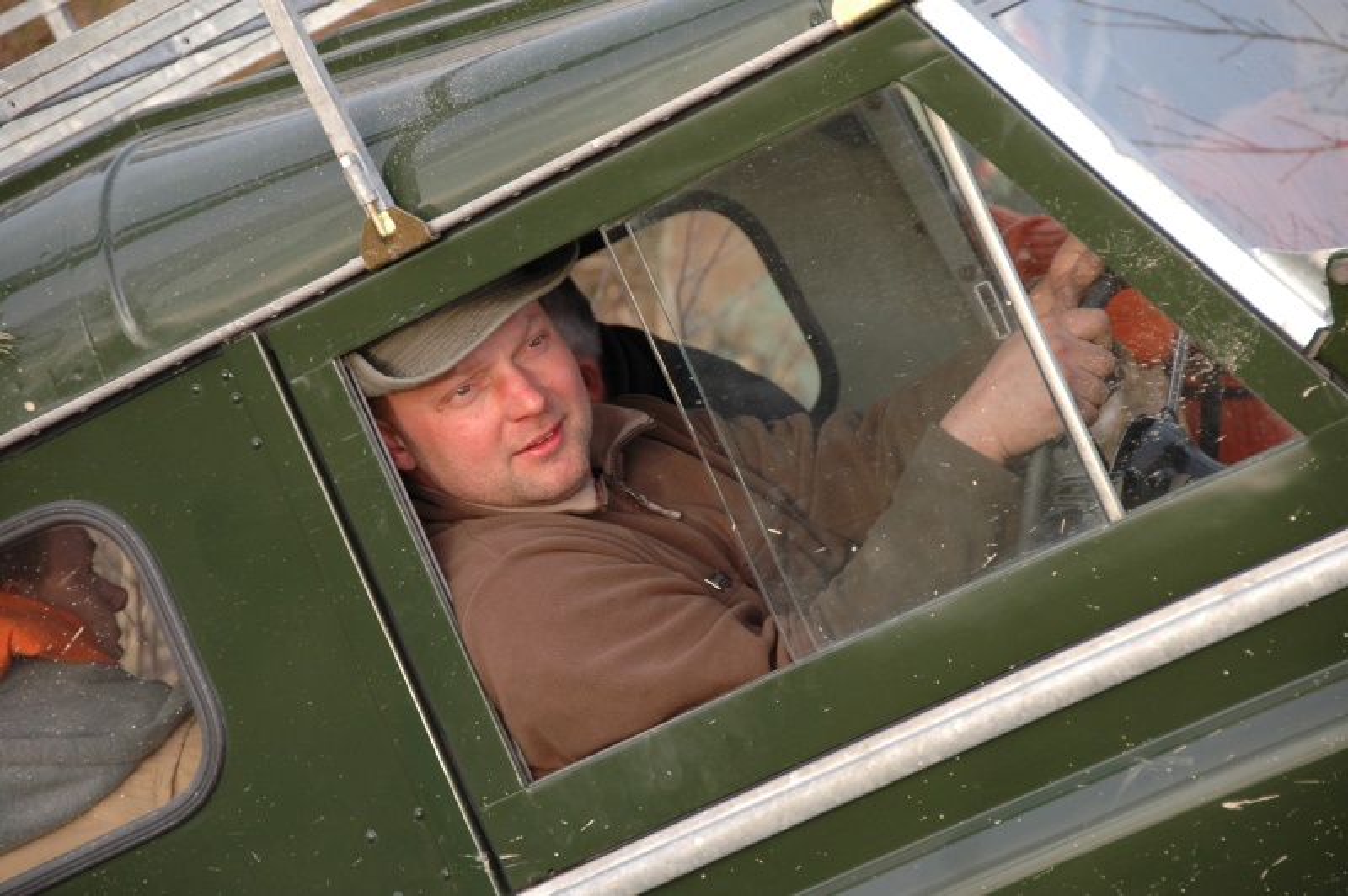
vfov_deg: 7.0
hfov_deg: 10.6
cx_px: 674
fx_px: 7295
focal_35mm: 195
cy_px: 448
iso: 320
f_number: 5.6
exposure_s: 1/160
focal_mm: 130
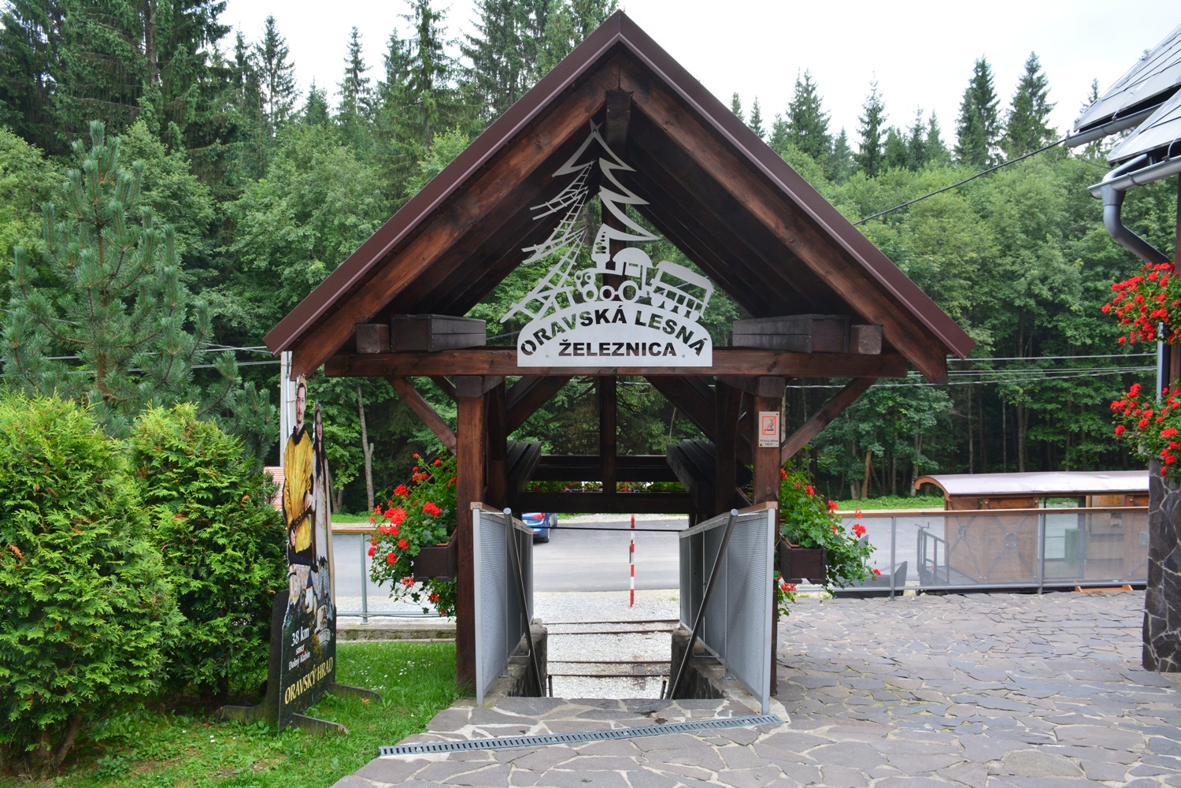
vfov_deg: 43.6
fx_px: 984
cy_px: 394
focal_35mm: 30
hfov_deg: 61.9
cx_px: 590
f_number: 9
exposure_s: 1/30
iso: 400
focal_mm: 20
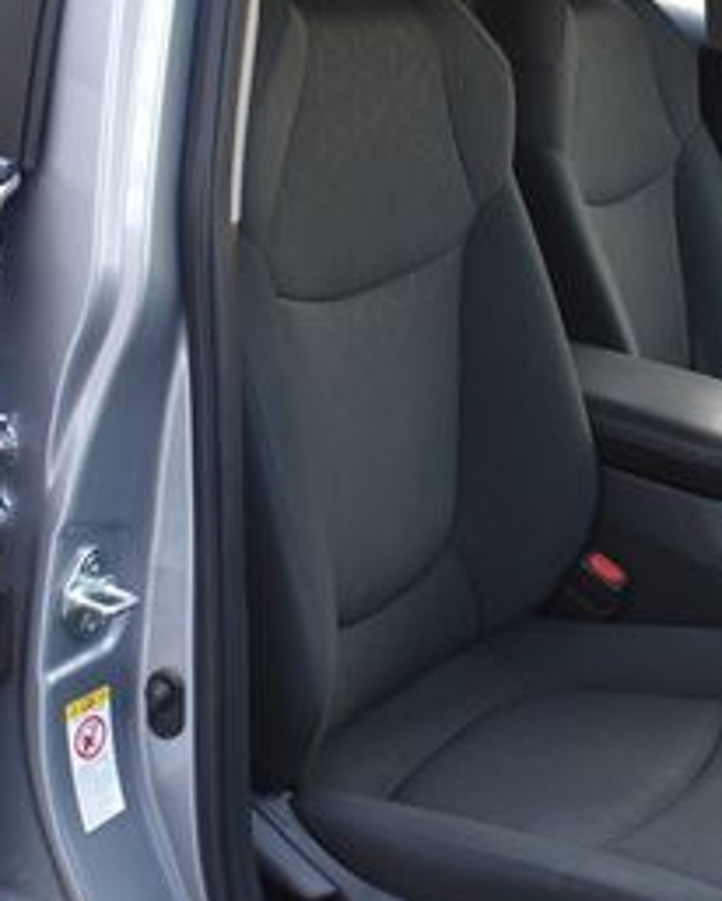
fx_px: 1681
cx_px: 578
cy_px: 405
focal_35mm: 63
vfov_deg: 30.0
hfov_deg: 23.9
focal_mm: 18
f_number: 3.8
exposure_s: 1/250
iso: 400
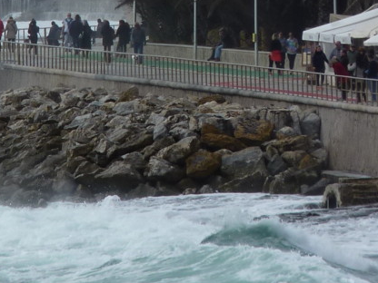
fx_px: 15179
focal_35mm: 1390
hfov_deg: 1.4
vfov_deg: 1.1
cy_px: 126
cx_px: -23
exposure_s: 1/320
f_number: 5.6
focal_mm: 80.4
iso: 80
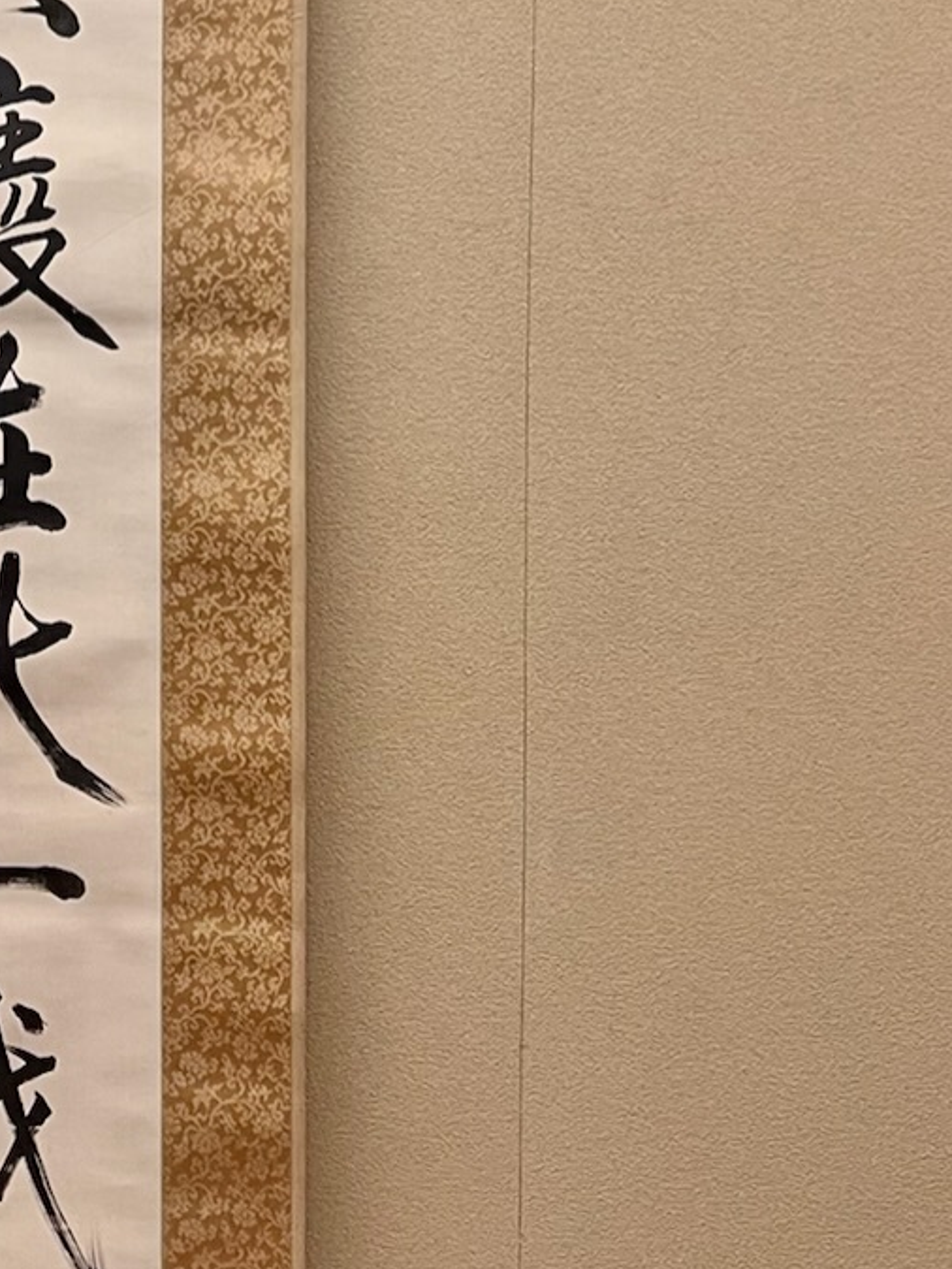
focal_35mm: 79
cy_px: 199
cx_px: -160
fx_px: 2895
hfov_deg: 17.8
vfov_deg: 24.2
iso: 100
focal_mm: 5.7
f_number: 1.5
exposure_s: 1/60
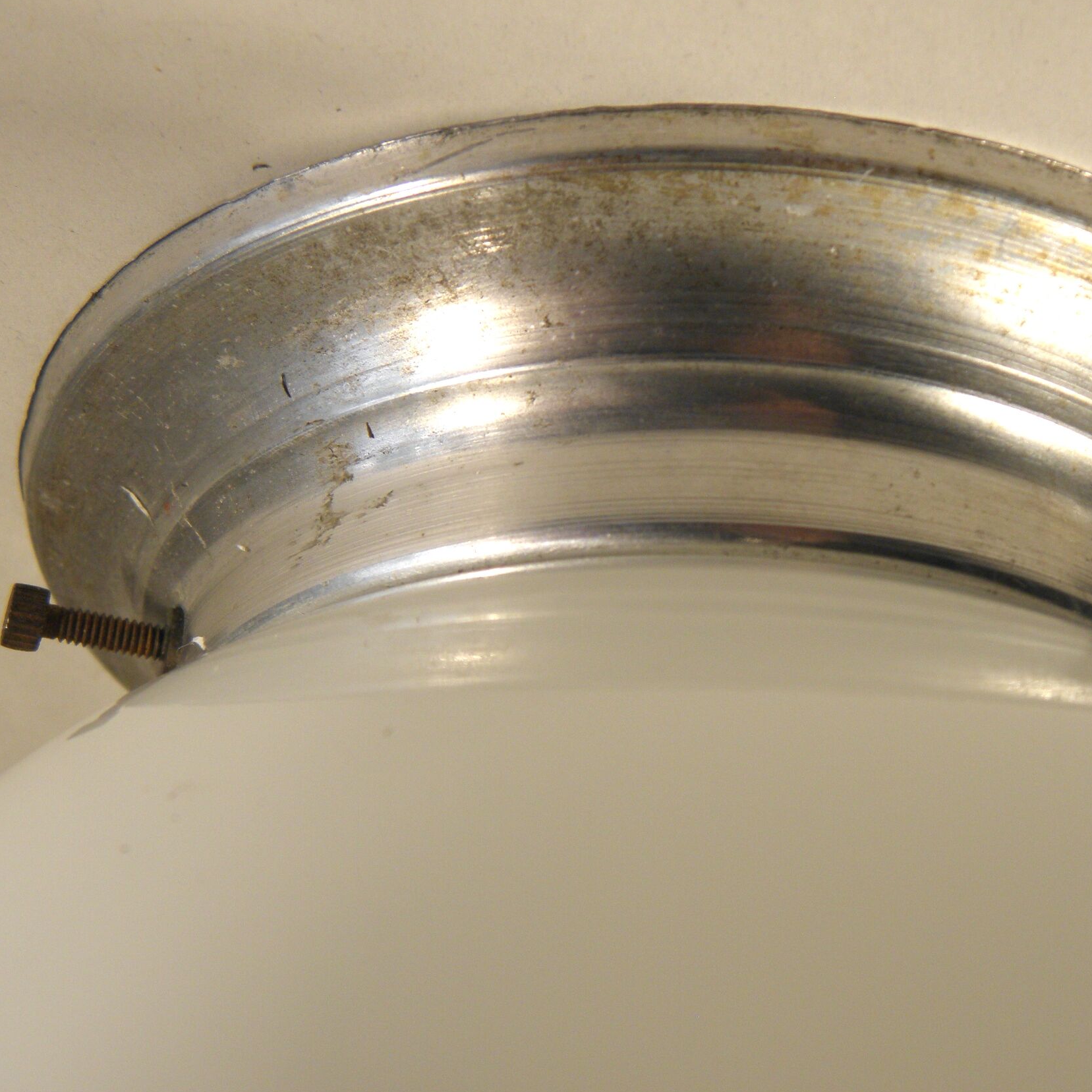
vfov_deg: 30.6
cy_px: 510
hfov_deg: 30.4
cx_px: 695
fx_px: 1999
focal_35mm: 56
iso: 100
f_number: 3.8
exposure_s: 1/100
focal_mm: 7.5
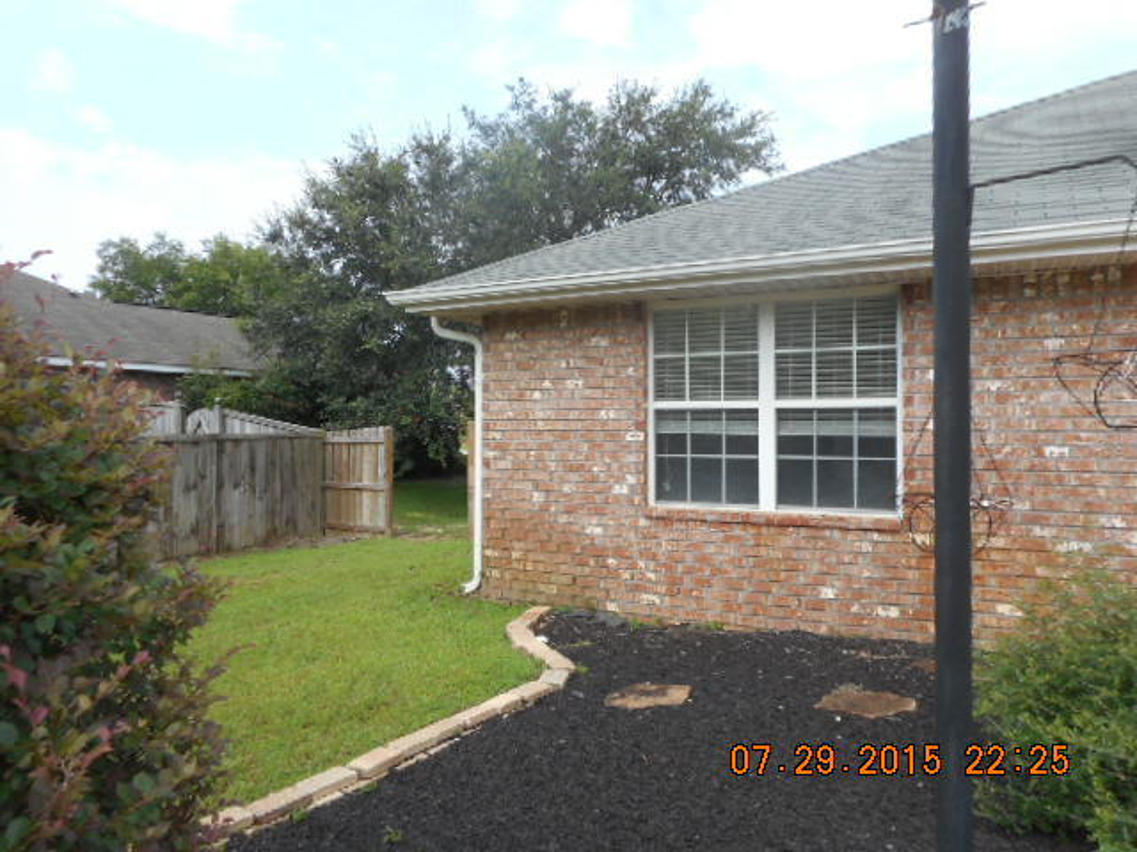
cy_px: 426
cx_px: 568
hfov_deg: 69.4
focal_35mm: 25
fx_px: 821
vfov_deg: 54.9
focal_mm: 4.5
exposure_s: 1/320
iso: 80
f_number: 3.7
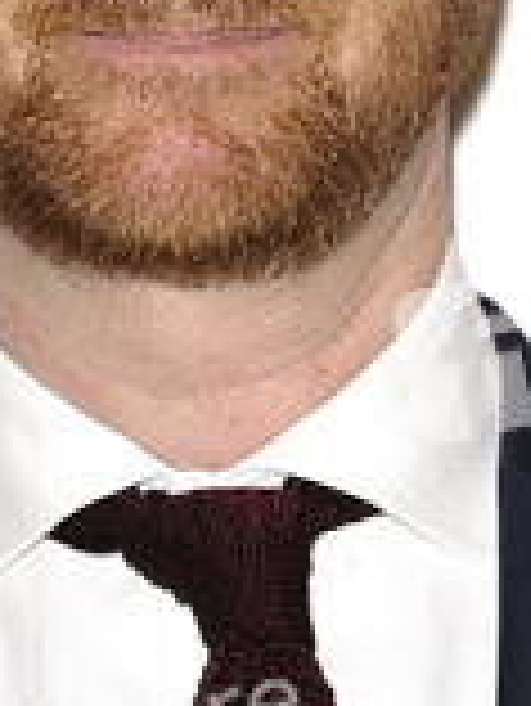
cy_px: 112
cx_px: 218
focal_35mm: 338
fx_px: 6904
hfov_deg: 4.4
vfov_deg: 5.9
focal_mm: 92
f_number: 4.5
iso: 320
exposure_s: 1/160
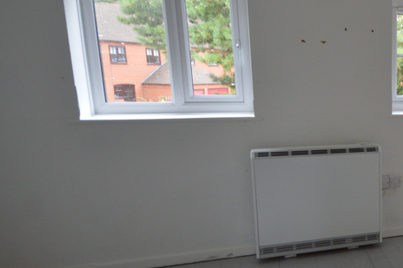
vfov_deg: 37.8
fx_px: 392
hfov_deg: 42.0
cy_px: 147
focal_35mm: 35
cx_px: 452
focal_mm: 10
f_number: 4
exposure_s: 1/60
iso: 400
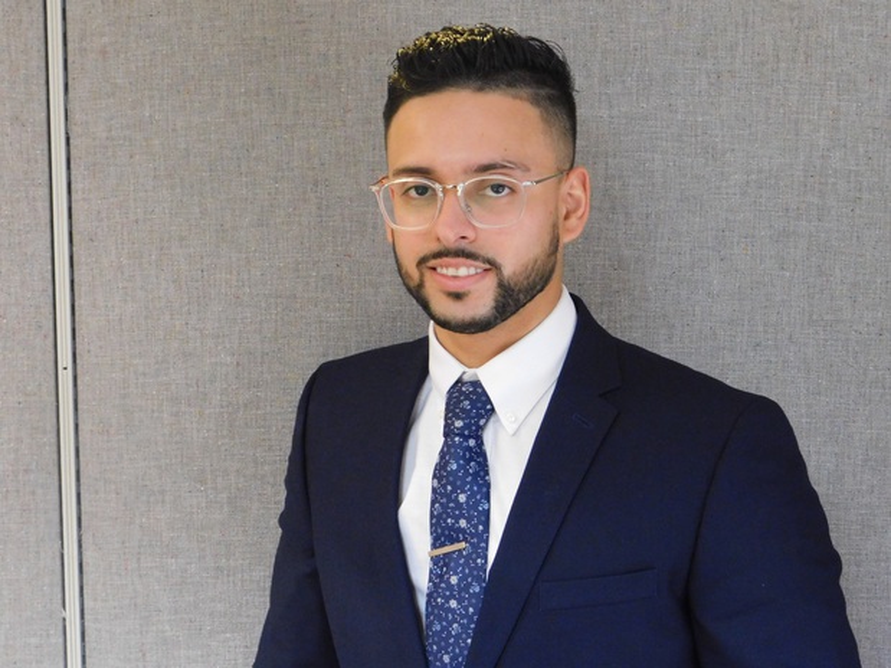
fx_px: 1827
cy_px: 334
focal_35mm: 71
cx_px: 446
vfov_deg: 20.7
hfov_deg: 27.4
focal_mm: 12.6
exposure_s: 1/8
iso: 800
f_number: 4.3
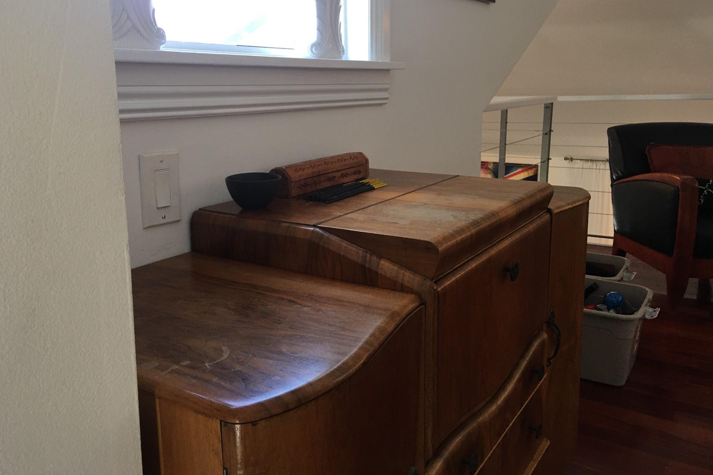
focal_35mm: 31
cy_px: 212
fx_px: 614
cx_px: 353
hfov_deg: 60.3
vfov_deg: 42.3
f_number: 2.2
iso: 40
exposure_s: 1/30
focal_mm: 4.15
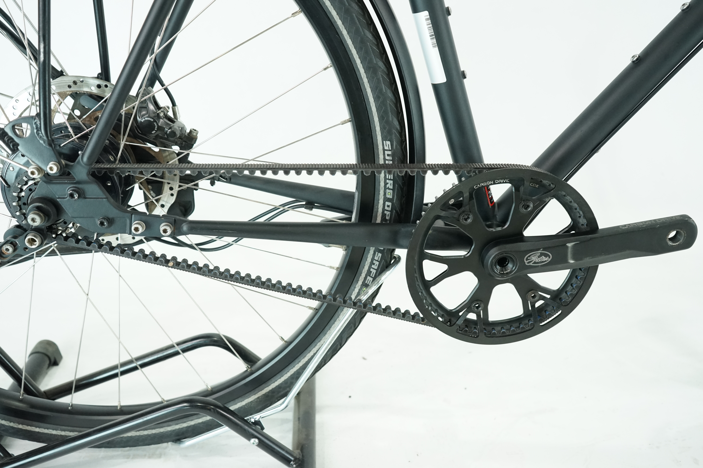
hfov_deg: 58.7
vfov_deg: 41.1
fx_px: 625
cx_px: 352
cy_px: 234
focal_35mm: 32
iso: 2500
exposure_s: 1/200
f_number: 5
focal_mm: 32
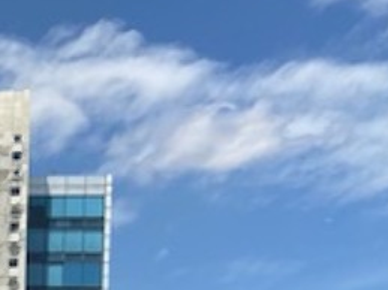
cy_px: 535
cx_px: -340
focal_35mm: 107
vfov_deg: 12.5
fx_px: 1199
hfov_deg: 15.4
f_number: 1.8
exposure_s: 1/2967
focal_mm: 4.25
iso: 32
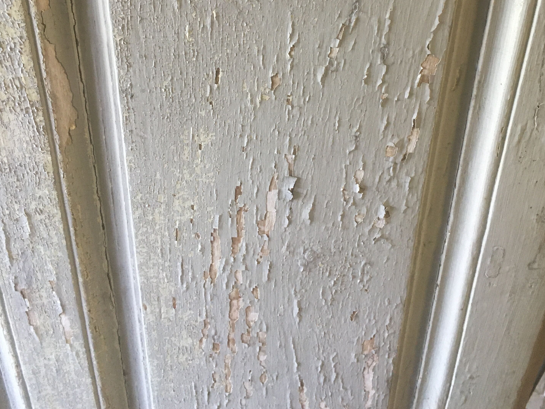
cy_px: 57
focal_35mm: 41
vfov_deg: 33.6
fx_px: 646
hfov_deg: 45.8
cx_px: 288
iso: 200
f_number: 2.2
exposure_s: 1/33
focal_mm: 4.15
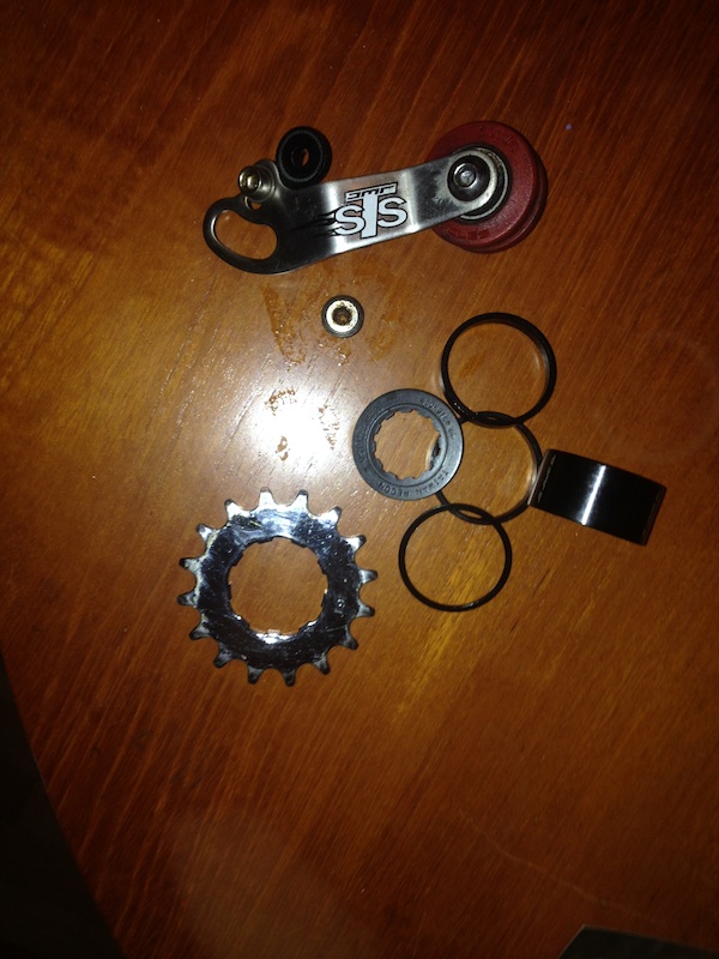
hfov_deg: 42.9
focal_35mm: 33
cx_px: 360
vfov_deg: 55.4
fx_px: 914
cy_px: 480
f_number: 2.4
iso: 50
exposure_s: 1/37
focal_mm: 4.12
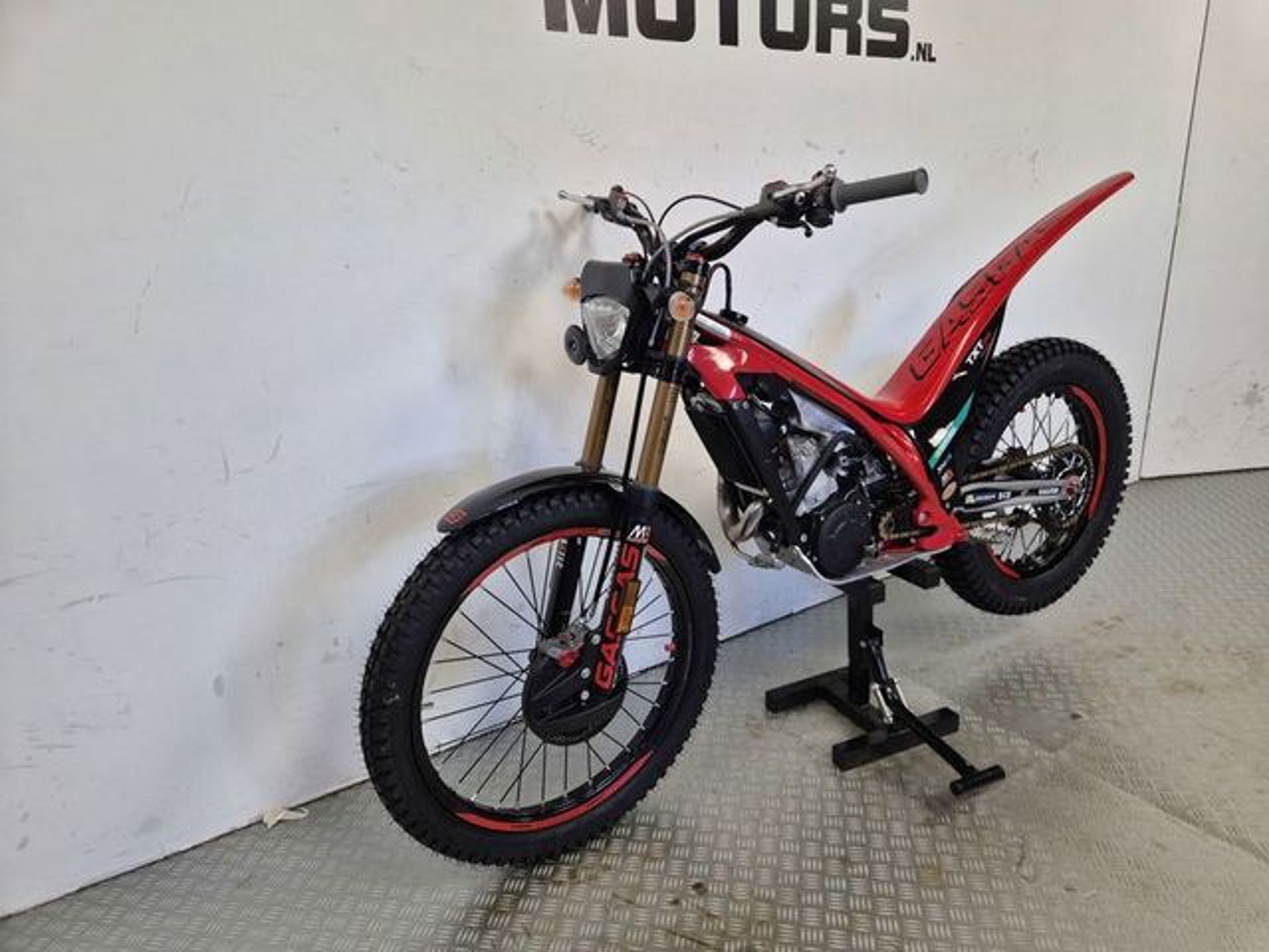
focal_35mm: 23
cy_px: 476
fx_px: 843
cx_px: 634
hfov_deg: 73.9
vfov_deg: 58.9
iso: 200
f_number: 1.8
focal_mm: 5.4
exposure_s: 1/100
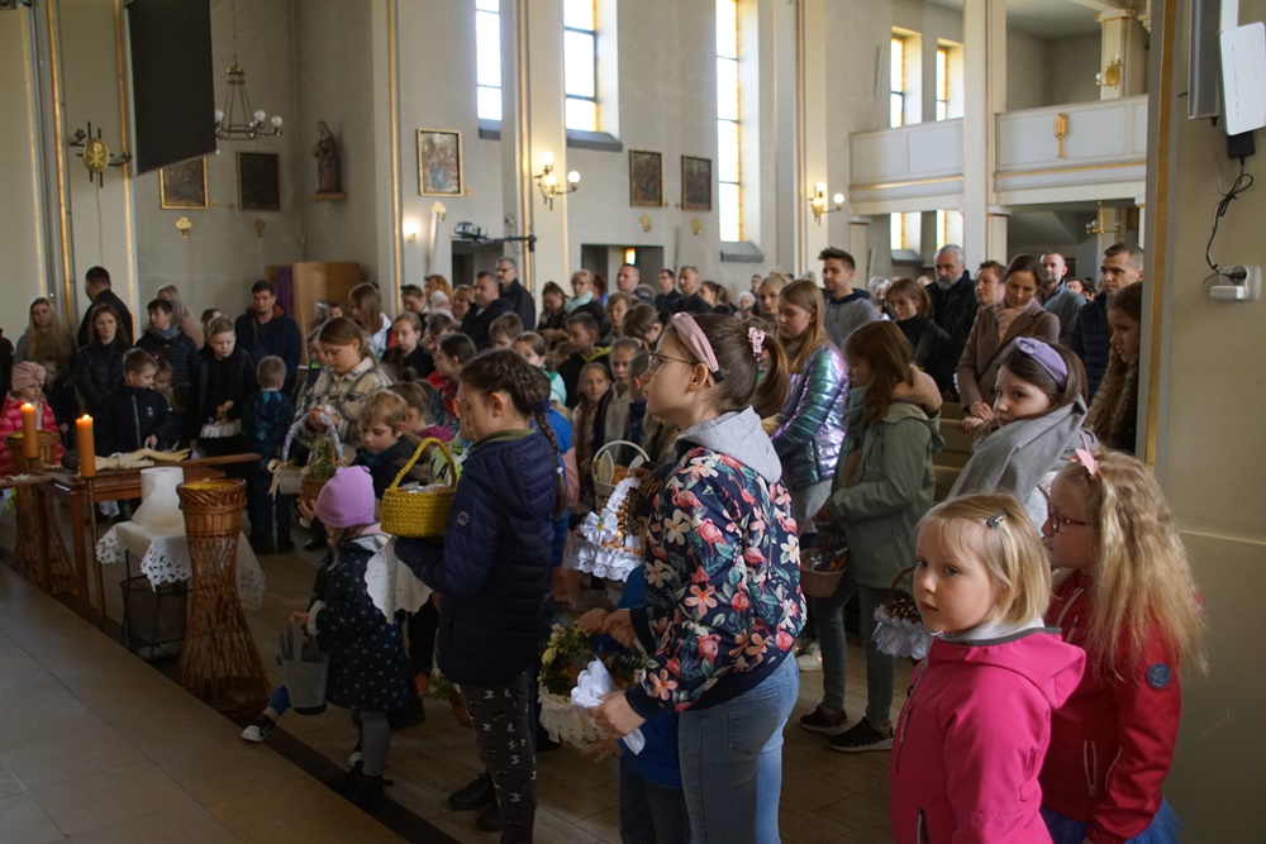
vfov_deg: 40.0
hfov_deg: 57.2
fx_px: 1161
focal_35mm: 33
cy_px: 422
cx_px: 633
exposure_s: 1/160
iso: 1600
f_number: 4
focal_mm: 22
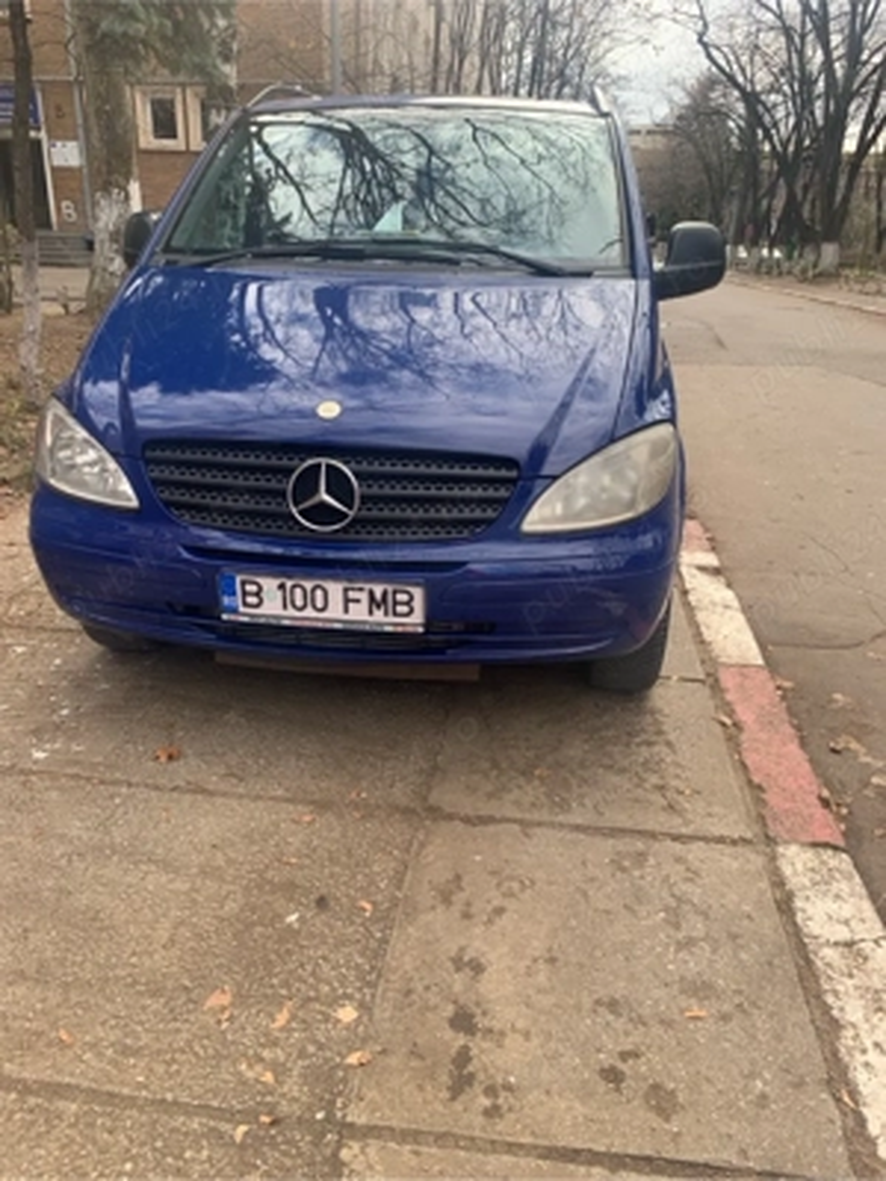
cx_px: 443
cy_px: 590
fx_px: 887
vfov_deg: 67.3
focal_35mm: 26
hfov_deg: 53.1
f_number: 1.8
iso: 25
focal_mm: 4.25
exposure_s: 1/204
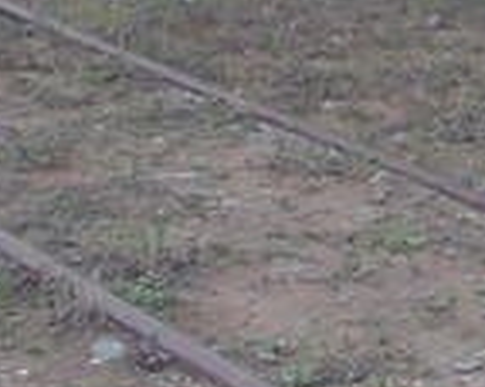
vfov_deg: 7.4
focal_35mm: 199
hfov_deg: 8.9
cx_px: 1109
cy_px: -441
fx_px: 2853
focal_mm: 5.3
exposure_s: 1/60
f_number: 3.1
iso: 80
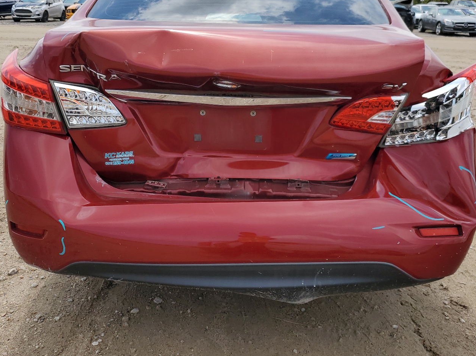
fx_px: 454
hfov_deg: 55.3
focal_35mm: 33
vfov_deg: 42.8
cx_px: 227
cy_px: 153
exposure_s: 1/3333
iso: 50
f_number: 1.5
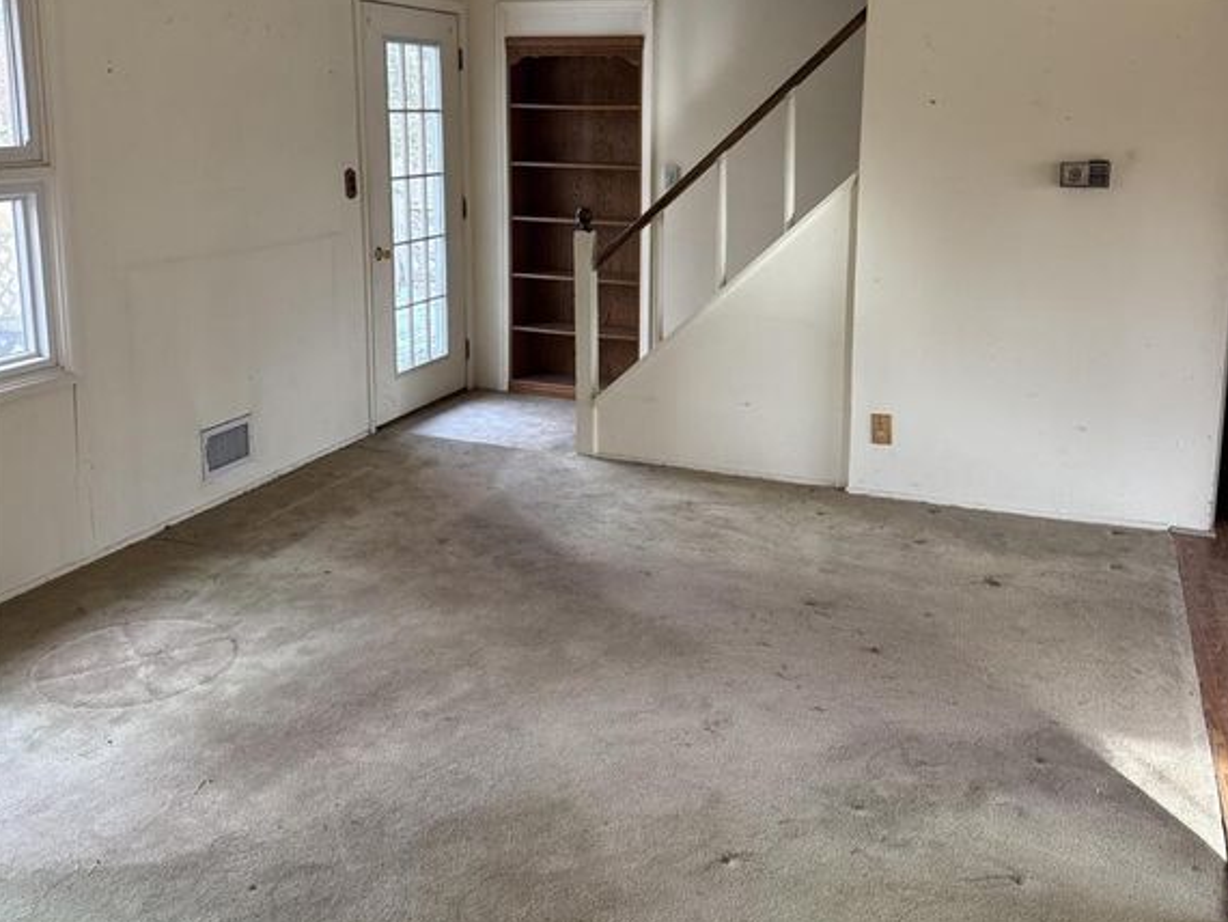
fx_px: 887
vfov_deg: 54.9
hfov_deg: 69.4
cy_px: 466
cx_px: 627
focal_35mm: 25
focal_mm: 6.76
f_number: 1.78
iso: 160
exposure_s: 1/121
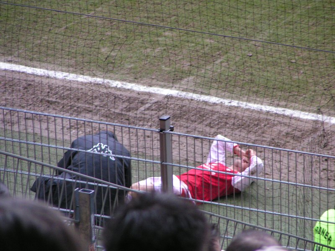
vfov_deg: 3.9
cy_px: 126
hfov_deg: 5.2
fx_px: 3677
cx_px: 168
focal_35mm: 380
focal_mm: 58
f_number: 3.5
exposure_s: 1/160
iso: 200
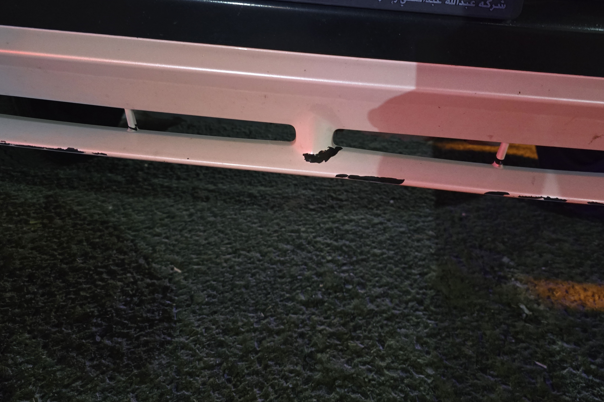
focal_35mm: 29
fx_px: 487
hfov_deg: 63.6
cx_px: 314
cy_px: 132
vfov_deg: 44.3
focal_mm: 6.3
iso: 1600
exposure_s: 1/33.3
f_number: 1.7
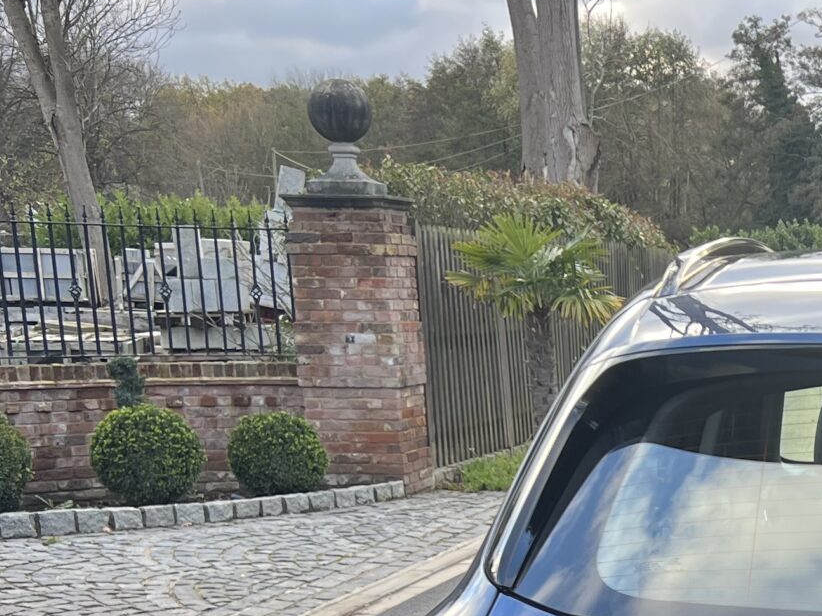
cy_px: 809
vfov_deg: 17.1
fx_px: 1923
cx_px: 1056
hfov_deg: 21.8
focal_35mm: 81
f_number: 1.5
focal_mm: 5.7
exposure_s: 1/180
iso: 40
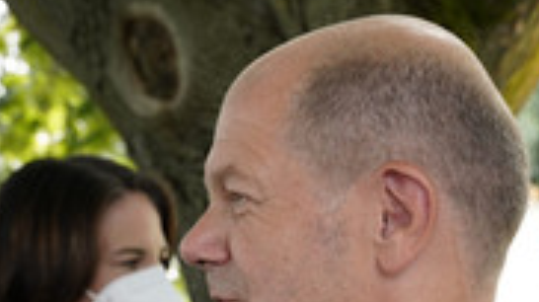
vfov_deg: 6.2
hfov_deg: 11.1
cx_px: 256
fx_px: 2785
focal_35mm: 195
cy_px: 326
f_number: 9
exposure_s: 1/125
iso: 640
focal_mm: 75
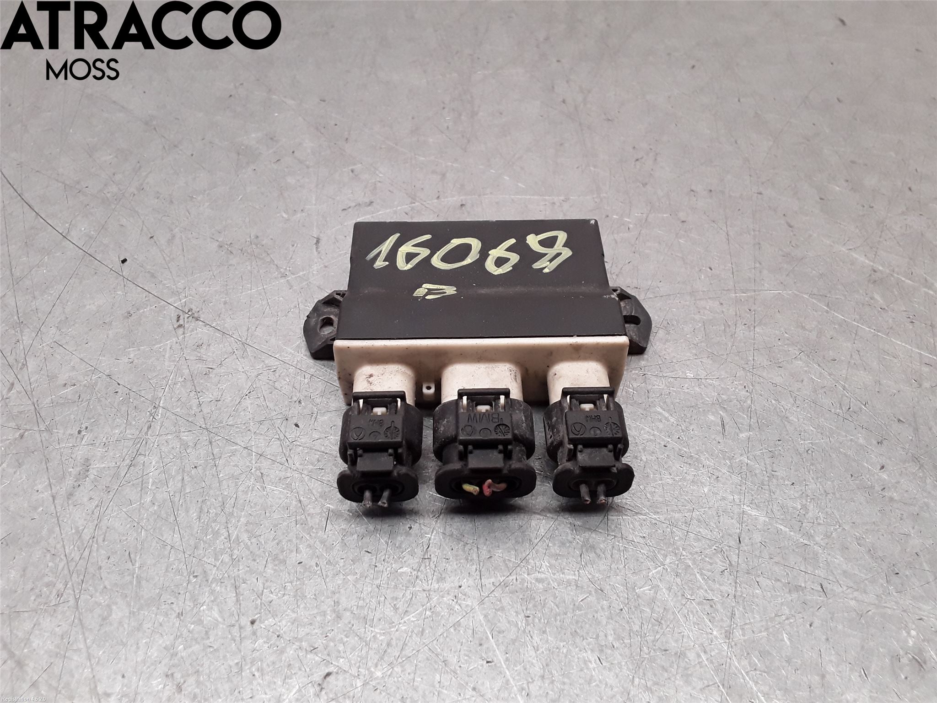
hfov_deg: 63.4
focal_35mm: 28
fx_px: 758
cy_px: 352
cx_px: 468
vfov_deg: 49.7
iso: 100
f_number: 1.9
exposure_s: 1/131
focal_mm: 2.91
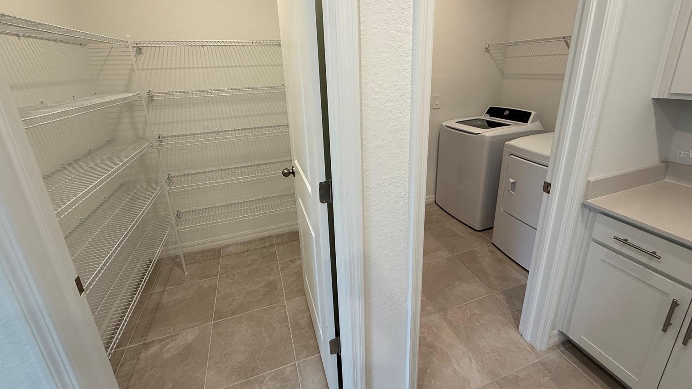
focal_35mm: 16
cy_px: 154
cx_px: 357
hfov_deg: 99.3
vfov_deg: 66.4
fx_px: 294
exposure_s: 1/120
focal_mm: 2.22
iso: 160
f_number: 2.2
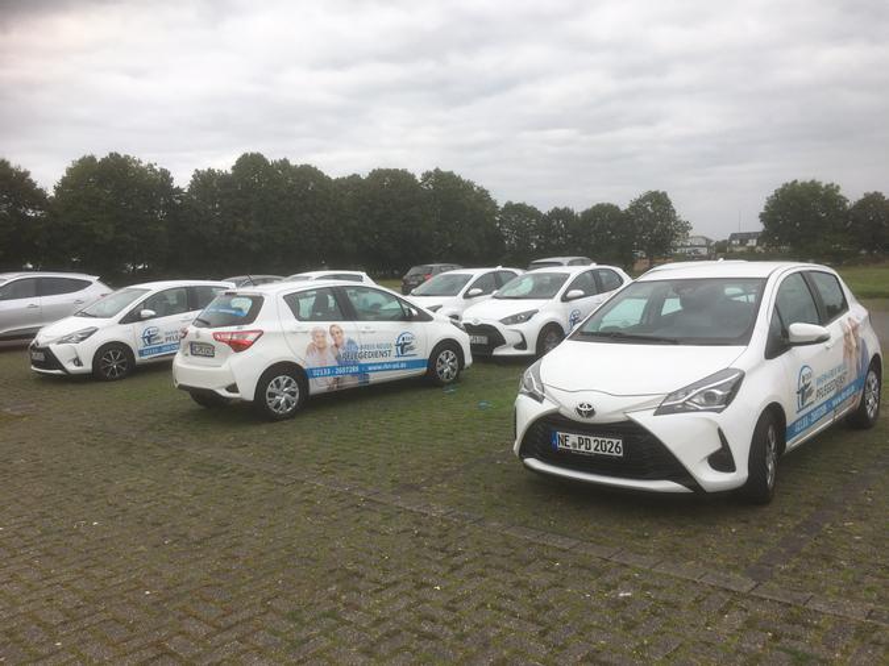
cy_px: 333
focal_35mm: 29
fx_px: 745
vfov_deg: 48.2
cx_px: 444
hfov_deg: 61.7
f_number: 2.2
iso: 25
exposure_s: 1/349
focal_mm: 4.15
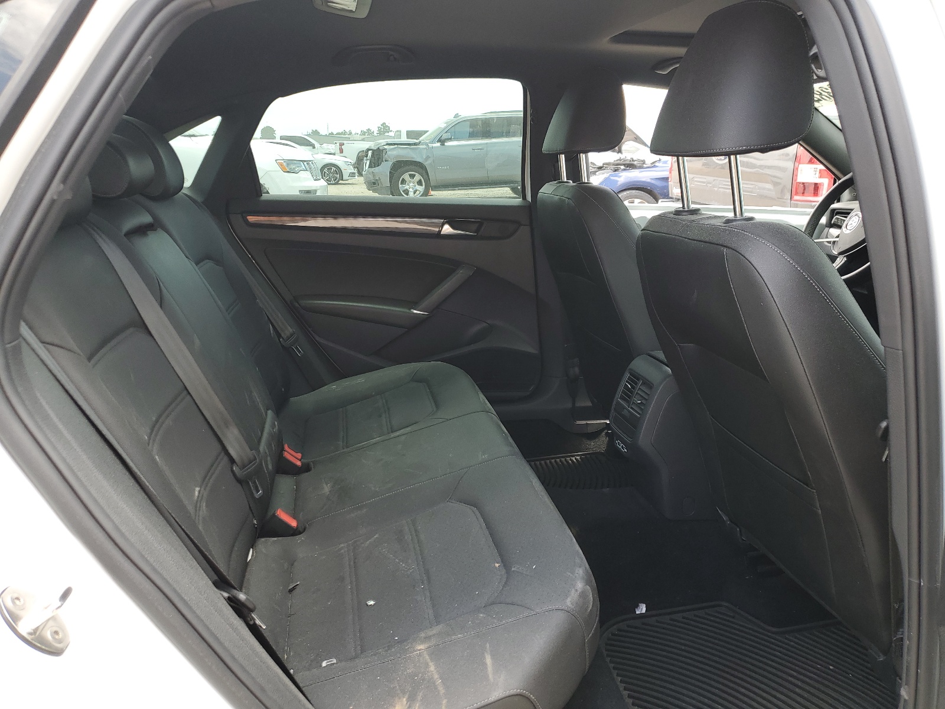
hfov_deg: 67.3
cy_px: 354
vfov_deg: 53.1
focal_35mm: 26
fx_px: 710
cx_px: 472
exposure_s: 1/233
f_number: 1.5
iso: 50
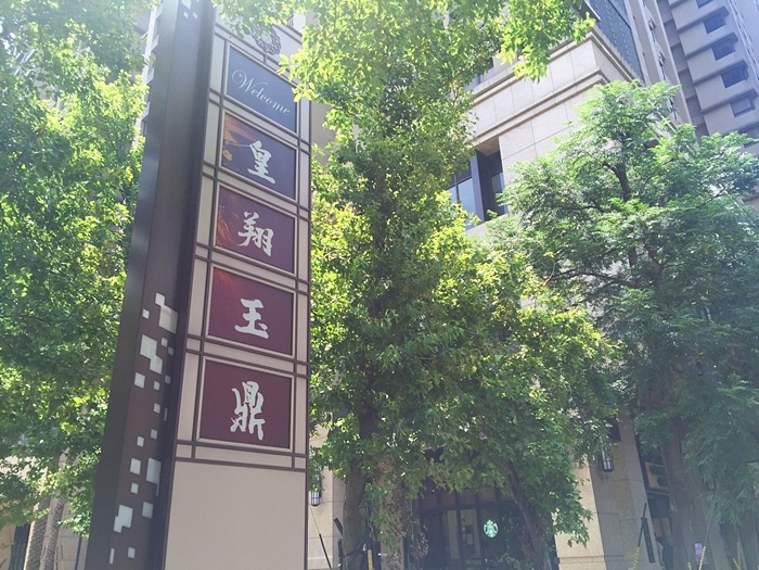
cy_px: 285
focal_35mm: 29
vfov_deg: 48.2
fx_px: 636
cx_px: 380
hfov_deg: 61.7
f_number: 2.2
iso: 32
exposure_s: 1/471
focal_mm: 4.15
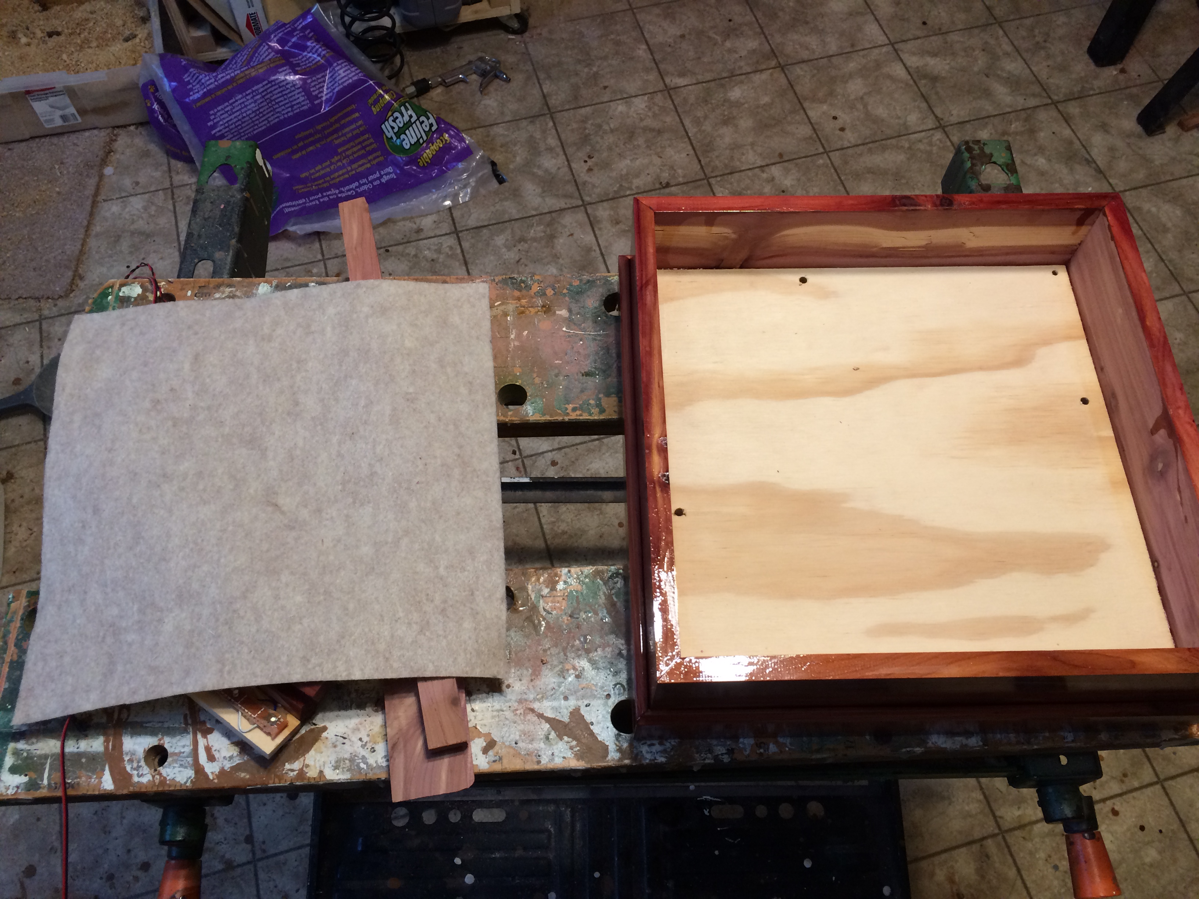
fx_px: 1004
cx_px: 600
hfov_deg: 61.7
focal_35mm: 29
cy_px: 450
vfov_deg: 48.2
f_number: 2.2
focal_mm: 4.15
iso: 80
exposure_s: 1/30
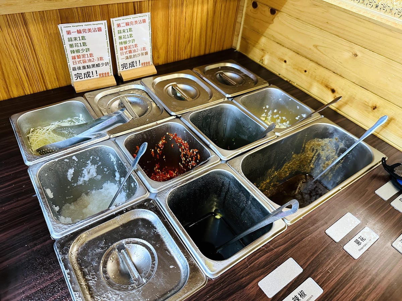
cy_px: 150
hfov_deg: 71.6
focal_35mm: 24
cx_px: 201
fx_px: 279
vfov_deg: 56.8
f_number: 1.78
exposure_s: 1/60
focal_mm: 6.86
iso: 640
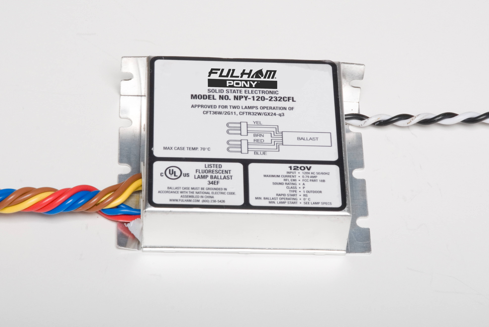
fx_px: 1428
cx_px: 244
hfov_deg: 19.4
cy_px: 164
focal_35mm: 105
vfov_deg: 13.1
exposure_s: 1/250
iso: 160
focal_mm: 70
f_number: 18
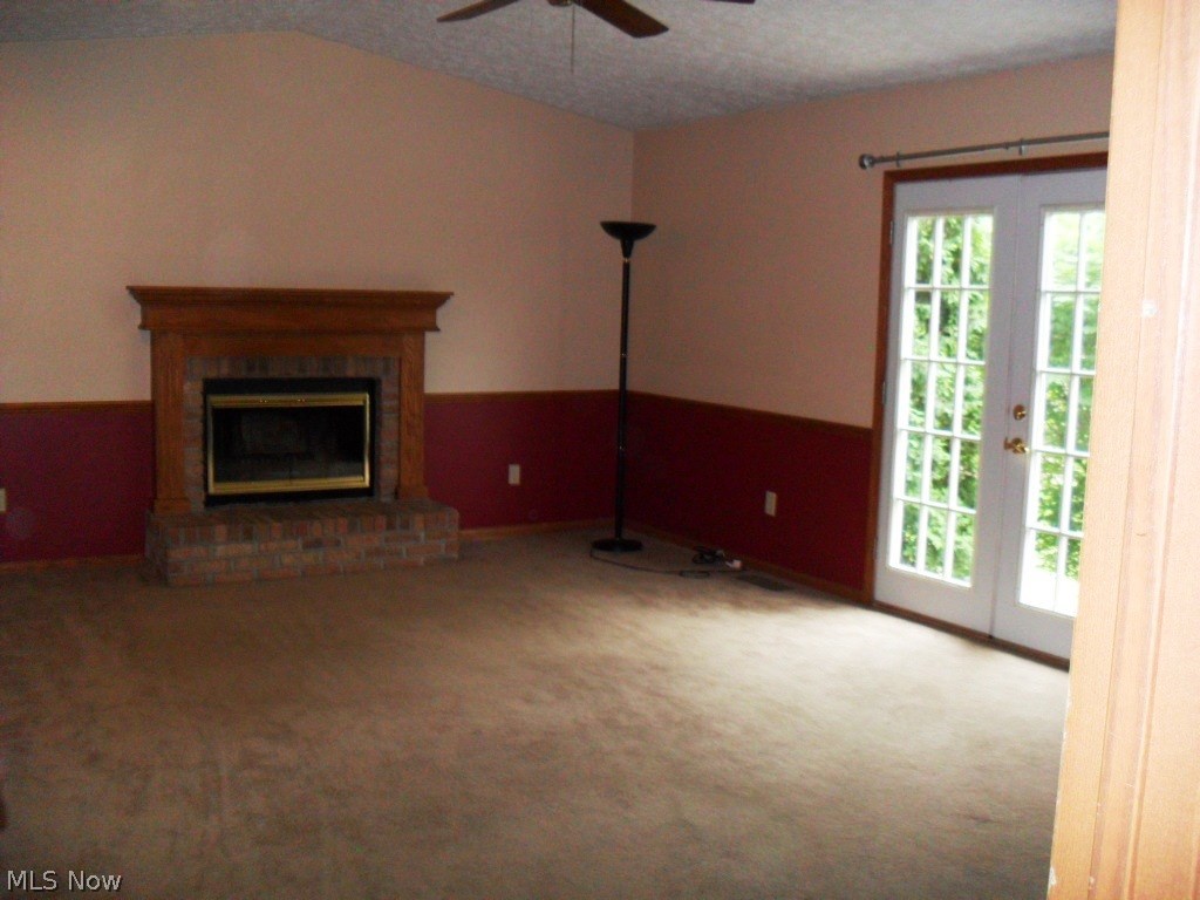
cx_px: 600
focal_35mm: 35
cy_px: 450
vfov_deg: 40.7
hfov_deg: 52.6
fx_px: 1213
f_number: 3
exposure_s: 1/45
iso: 200
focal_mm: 6.3
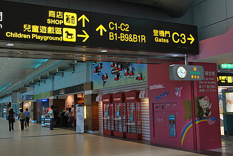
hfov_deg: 44.9
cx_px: 116
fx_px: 282
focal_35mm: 44
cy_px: 78
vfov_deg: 31.0
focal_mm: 29
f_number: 7.1
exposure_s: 1/50
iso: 400
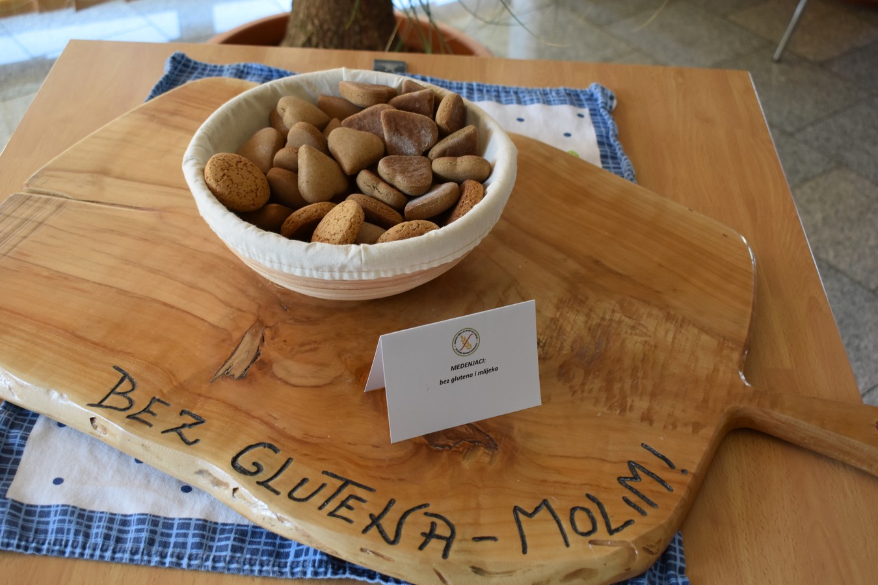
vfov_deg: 28.9
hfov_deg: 42.3
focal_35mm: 46
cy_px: 292
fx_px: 1134
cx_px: 439
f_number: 5.6
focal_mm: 31
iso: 640
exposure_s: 1/60
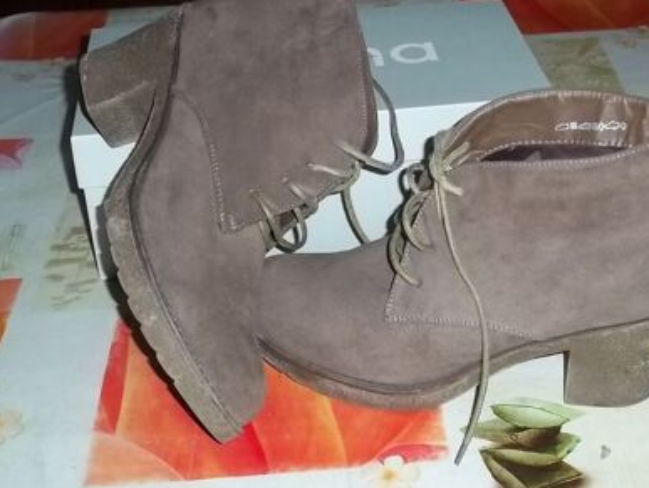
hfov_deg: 33.6
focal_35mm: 57
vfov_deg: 25.6
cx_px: 397
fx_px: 1070
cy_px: 191
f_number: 3.5
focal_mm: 8.2
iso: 64
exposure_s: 1/40
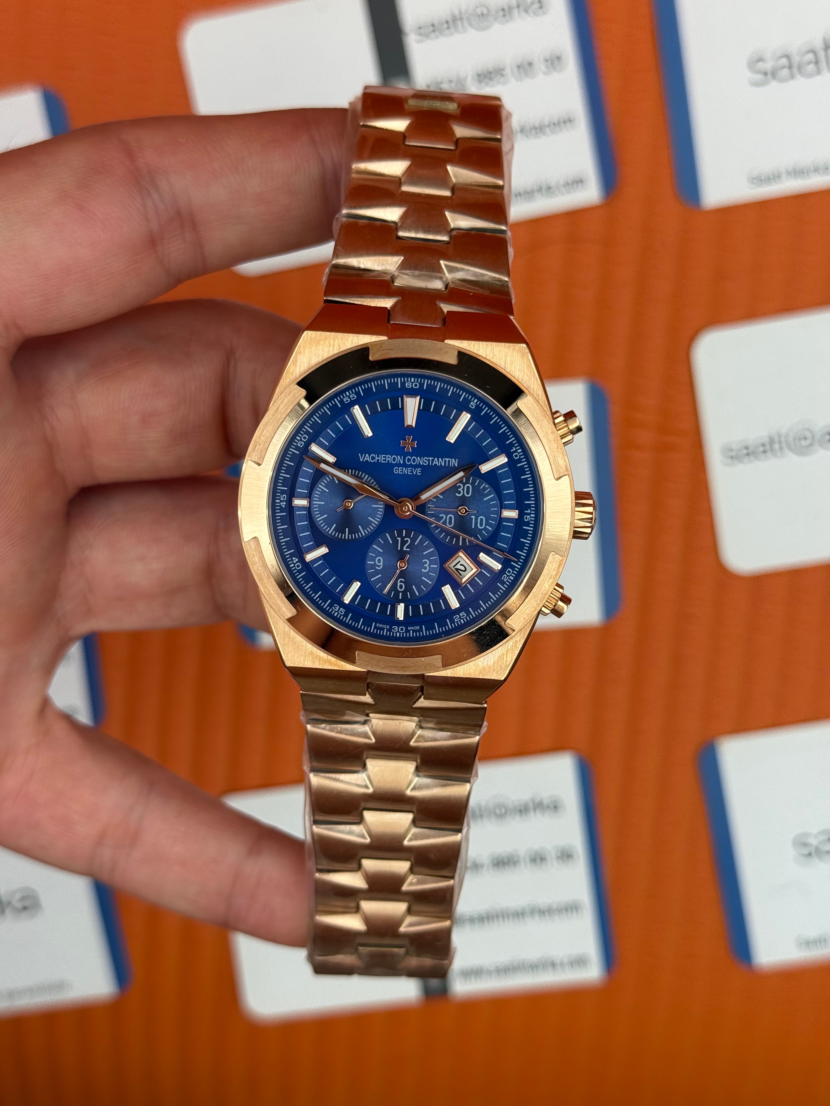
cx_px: 415
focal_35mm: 48
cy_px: 553
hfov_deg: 30.3
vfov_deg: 39.7
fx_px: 1535
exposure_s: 1/625
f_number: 1.78
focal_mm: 6.76
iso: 64
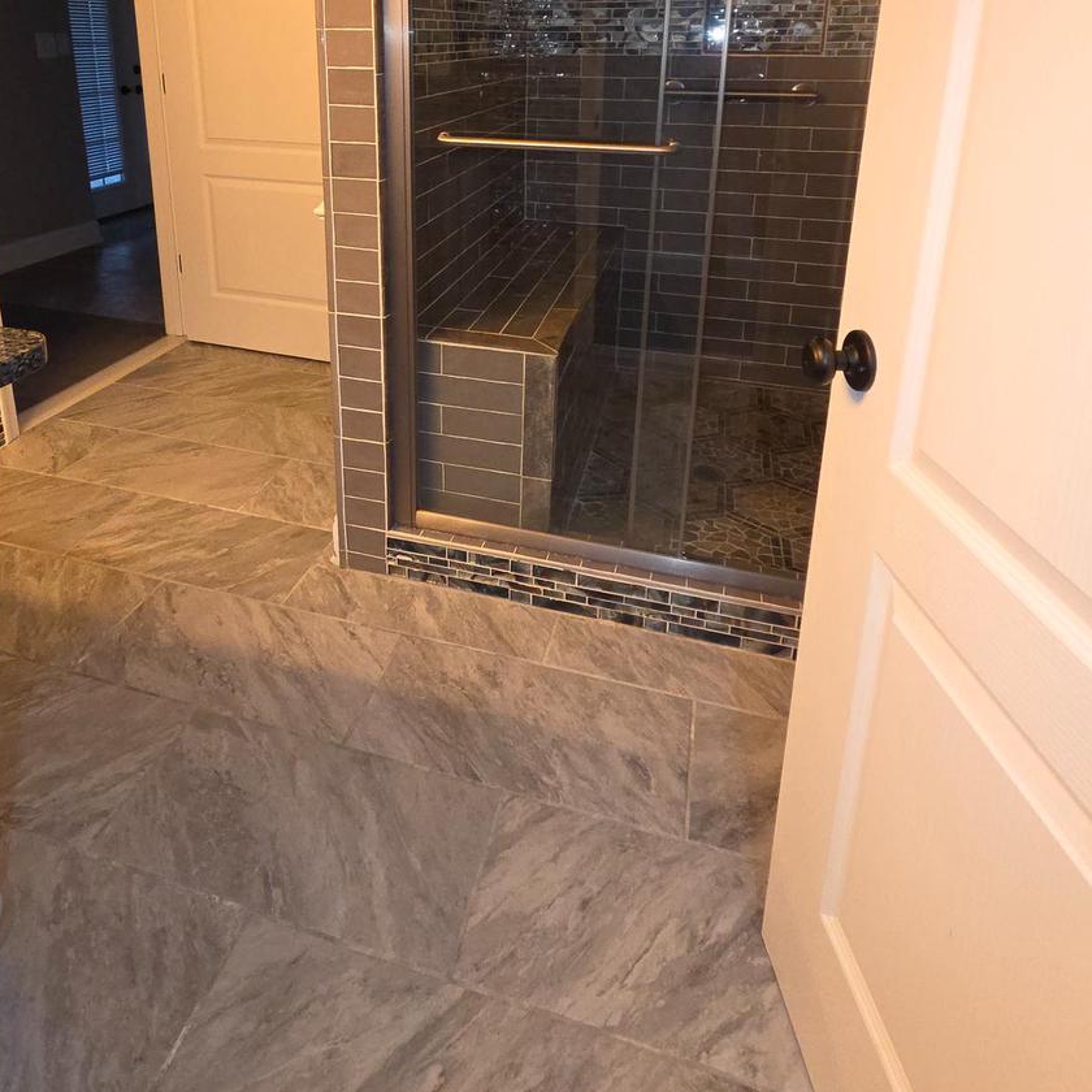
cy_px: 270
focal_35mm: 21
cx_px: 447
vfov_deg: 67.5
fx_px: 749
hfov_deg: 71.5
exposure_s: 1/60
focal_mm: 2.2
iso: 160
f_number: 2.2
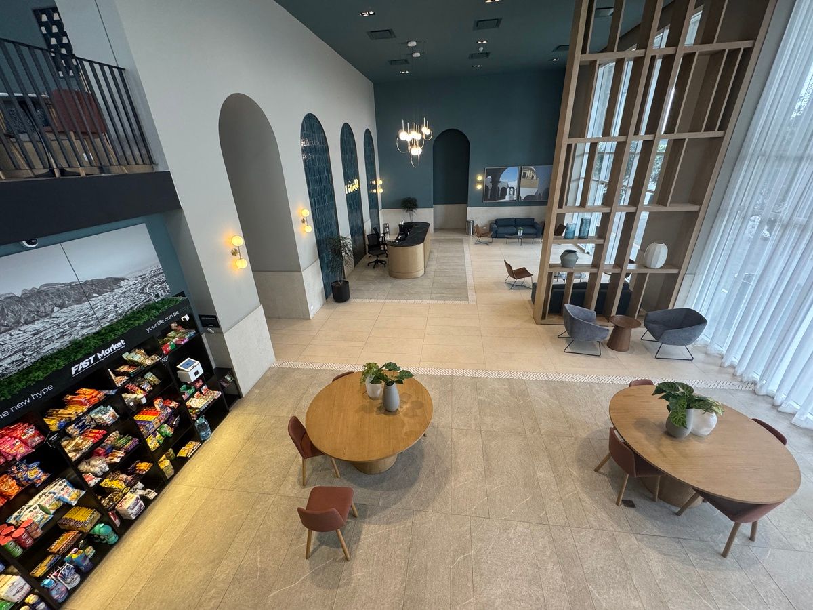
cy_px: 305
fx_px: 329
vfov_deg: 85.7
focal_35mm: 14
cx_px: 406
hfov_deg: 102.1
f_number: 2.2
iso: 250
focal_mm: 2.22
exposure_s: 1/120
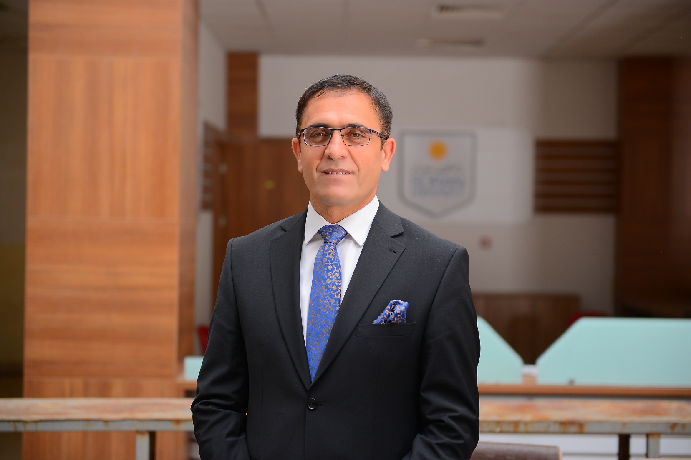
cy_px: 230
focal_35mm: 70
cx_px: 346
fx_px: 1344
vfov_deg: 19.5
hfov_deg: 28.8
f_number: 2.8
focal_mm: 70
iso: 320
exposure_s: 1/400
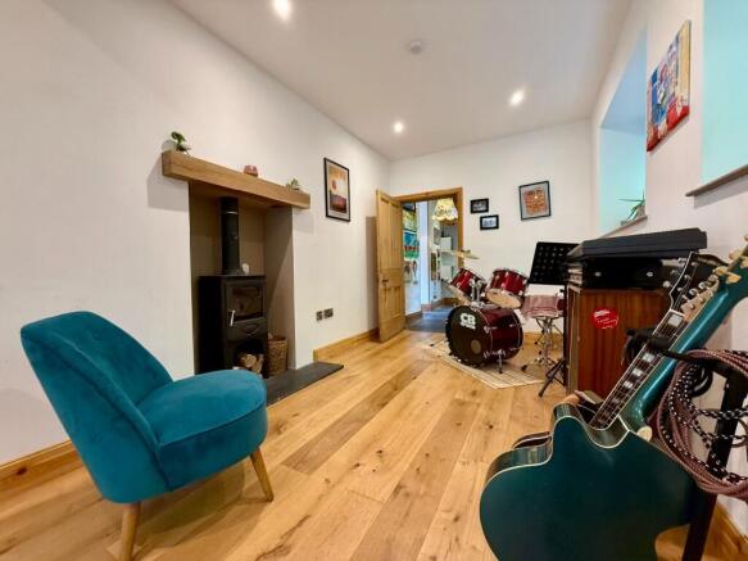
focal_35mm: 14
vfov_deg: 85.7
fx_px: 302
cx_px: 374
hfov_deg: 102.1
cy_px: 280
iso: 320
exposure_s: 1/69
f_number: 2.2
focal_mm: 2.22
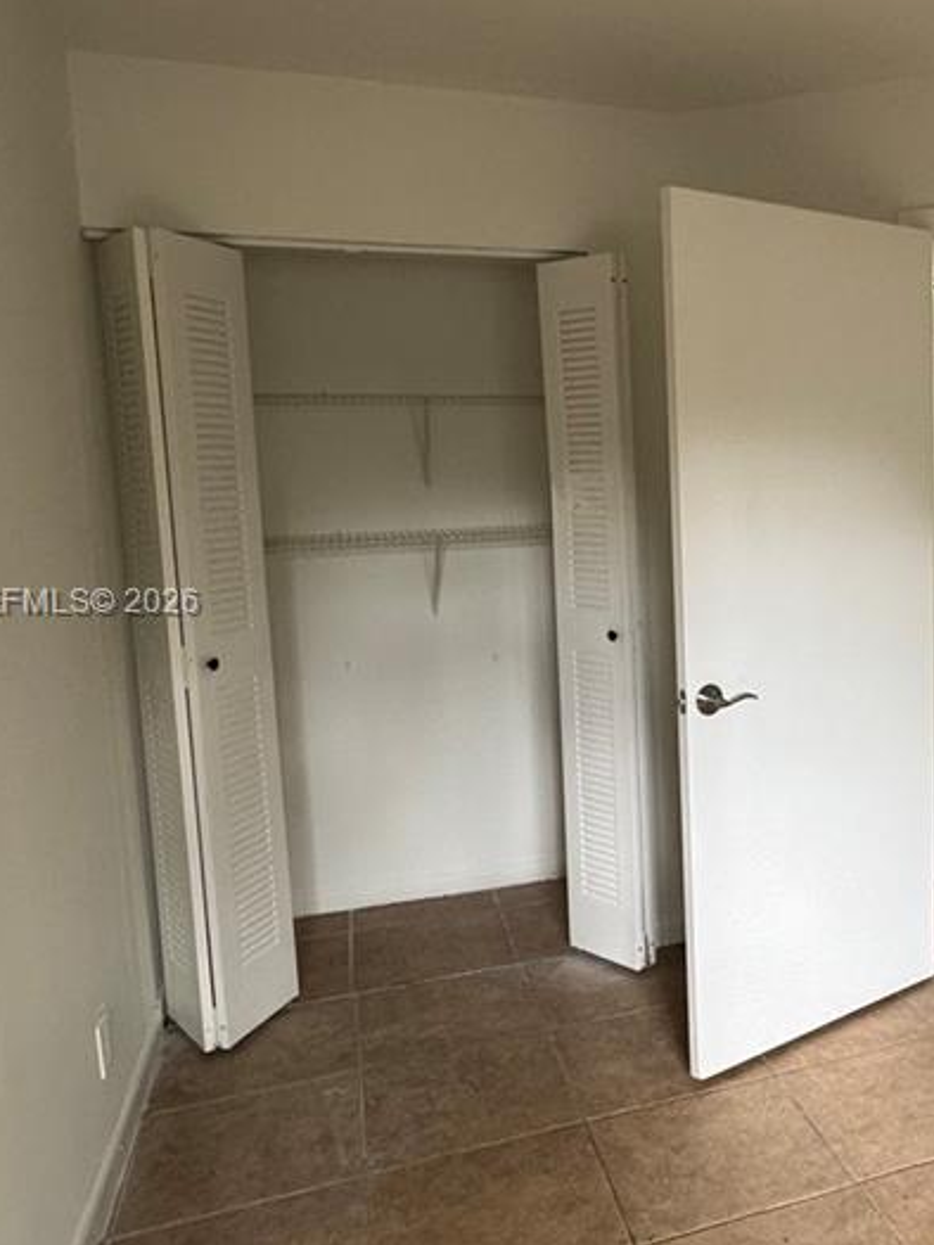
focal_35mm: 32
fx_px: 1151
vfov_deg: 56.8
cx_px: 827
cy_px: 605
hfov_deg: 41.0
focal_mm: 2.22
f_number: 2.2
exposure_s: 1/99
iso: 160
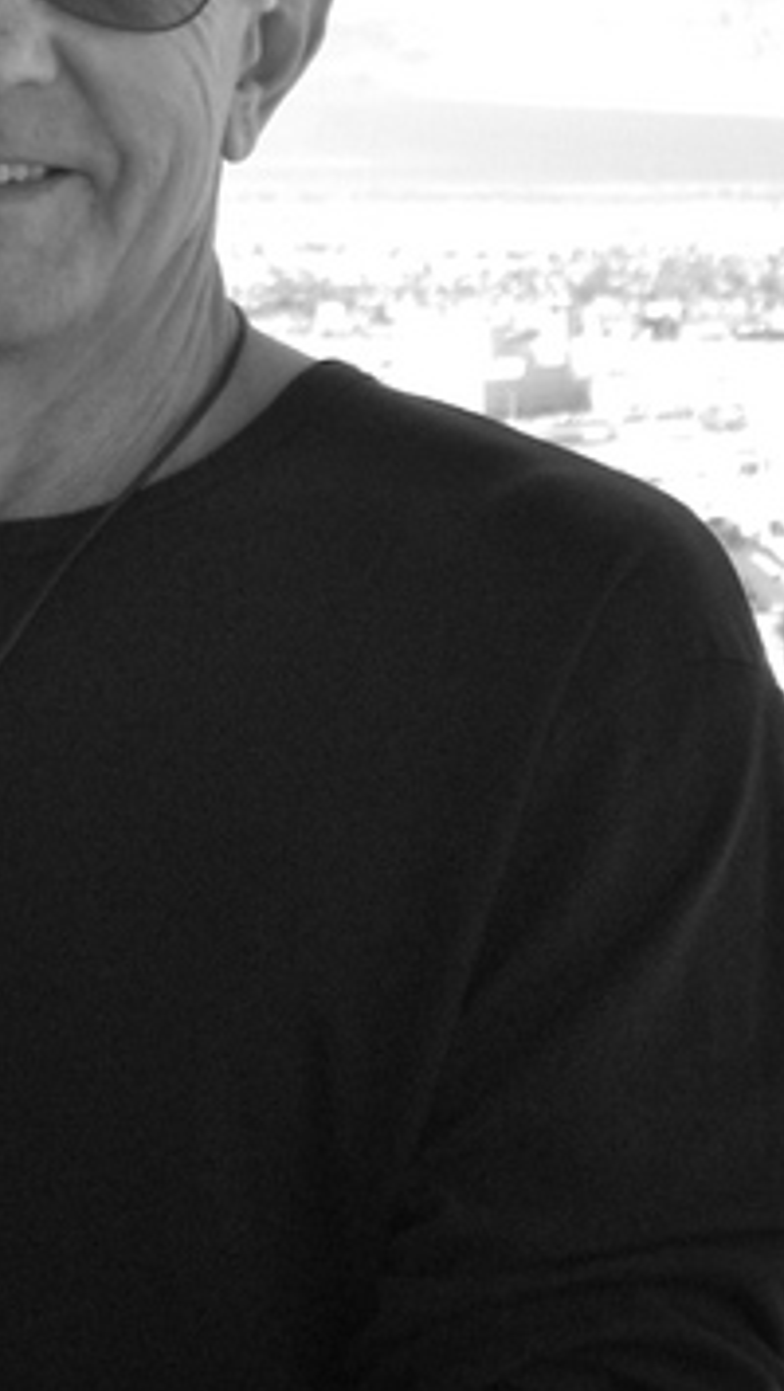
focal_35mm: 194
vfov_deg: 11.0
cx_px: -208
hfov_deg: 6.2
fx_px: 7161
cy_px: 180
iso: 80
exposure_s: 1/288
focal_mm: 14.3
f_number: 5.1
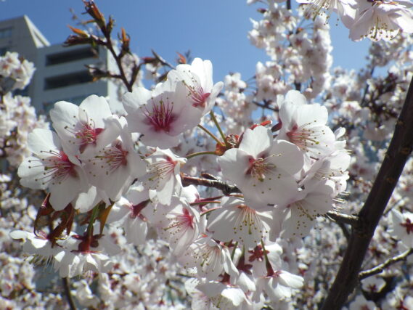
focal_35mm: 34
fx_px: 406
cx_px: 206
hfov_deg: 53.9
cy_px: 155
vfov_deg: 41.8
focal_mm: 6.1
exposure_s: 1/1000
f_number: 4.6
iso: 125
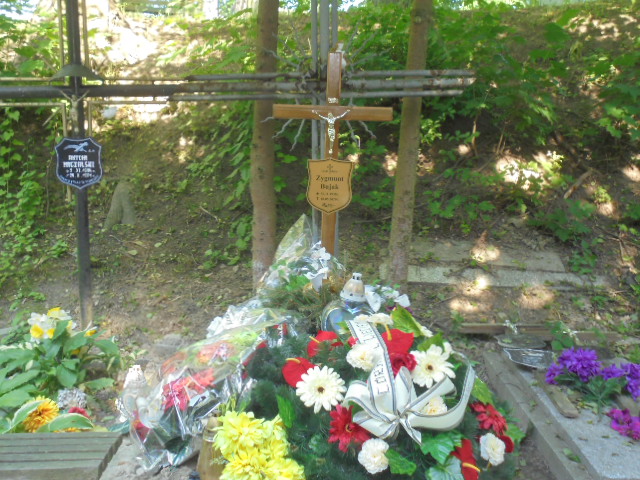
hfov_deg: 43.9
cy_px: 240
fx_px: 795
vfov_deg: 33.6
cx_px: 320
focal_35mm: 43
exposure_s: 1/30
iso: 200
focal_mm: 7.8
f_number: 4.5
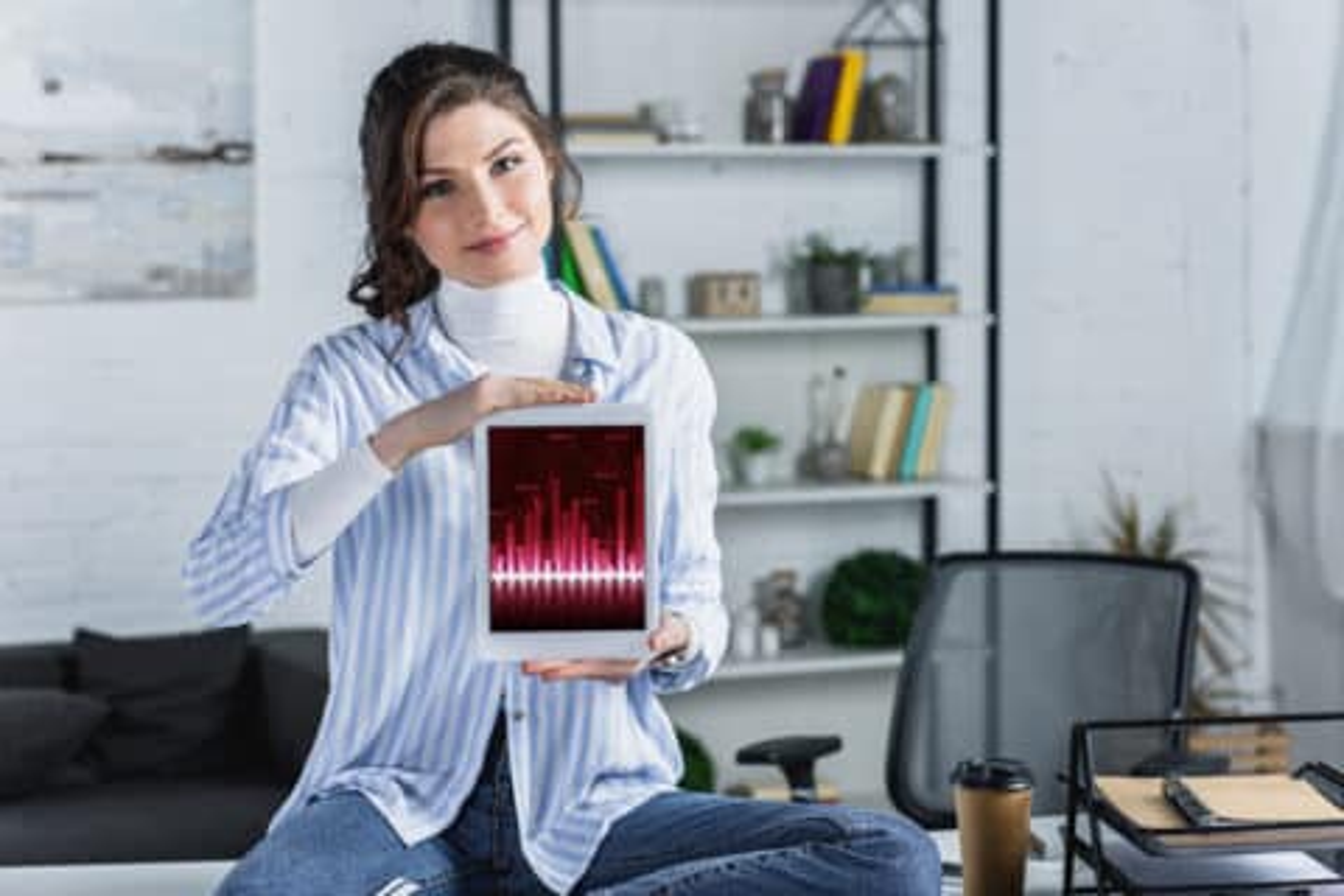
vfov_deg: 16.1
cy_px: 448
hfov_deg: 23.9
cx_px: 672
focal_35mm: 85
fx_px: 3173
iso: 125
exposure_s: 1/200
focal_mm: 85
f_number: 4
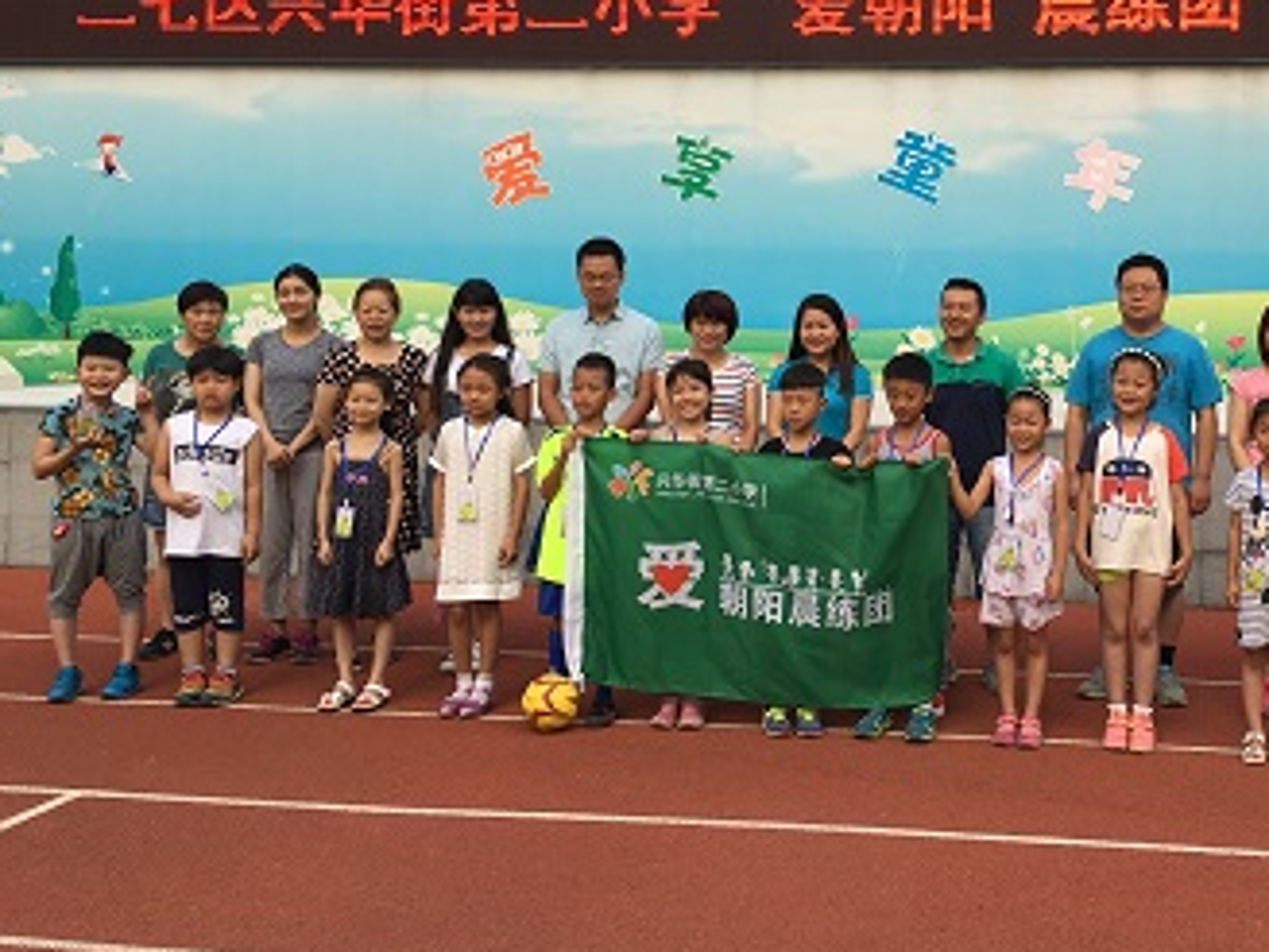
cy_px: 364
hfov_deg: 40.0
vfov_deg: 31.4
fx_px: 1686
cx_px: 959
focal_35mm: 46
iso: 25
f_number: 2.2
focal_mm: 4.15
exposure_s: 1/422
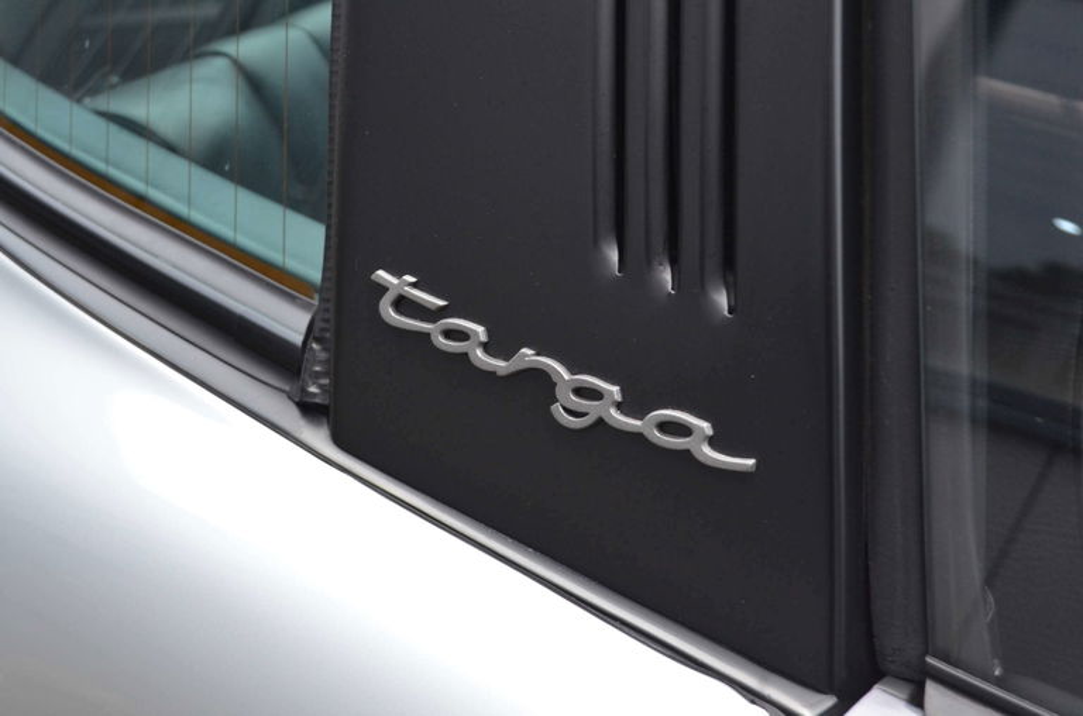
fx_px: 1350
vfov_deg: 29.7
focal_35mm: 45
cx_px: 542
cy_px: 358
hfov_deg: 43.7
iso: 800
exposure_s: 1/30
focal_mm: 30
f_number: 4.5
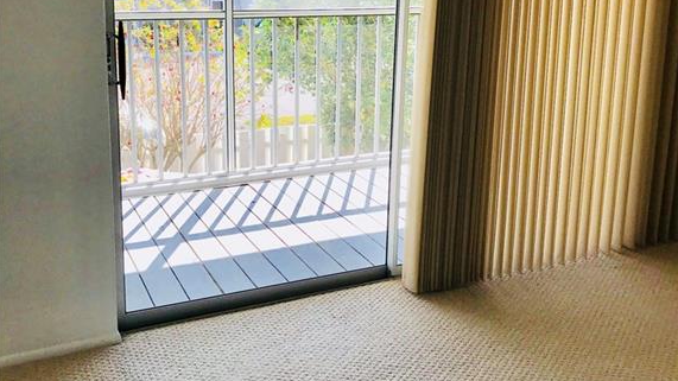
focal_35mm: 41
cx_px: 337
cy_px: 120
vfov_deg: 28.8
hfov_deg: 49.4
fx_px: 737
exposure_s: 1/630
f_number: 1.8
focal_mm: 3.99
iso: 20
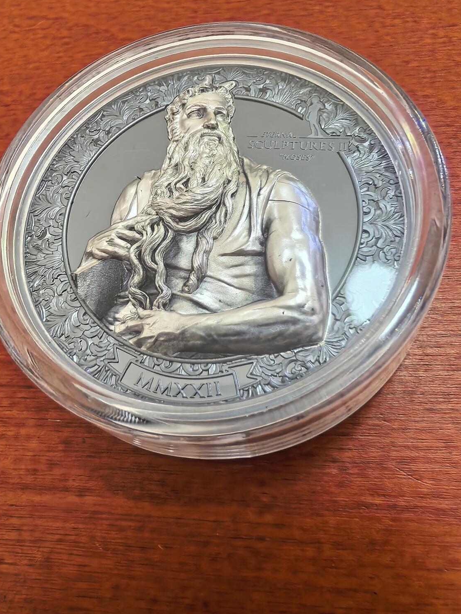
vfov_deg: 61.3
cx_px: 207
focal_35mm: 29
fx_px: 515
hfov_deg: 48.1
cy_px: 254
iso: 160
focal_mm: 1.68
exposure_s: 1/33.3
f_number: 2.2
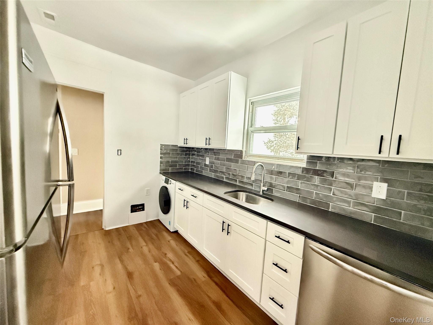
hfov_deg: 102.1
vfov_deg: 85.7
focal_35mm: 14
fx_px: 175
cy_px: 162
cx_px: 216
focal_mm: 2.22
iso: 1600
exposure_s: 1/51
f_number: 2.2
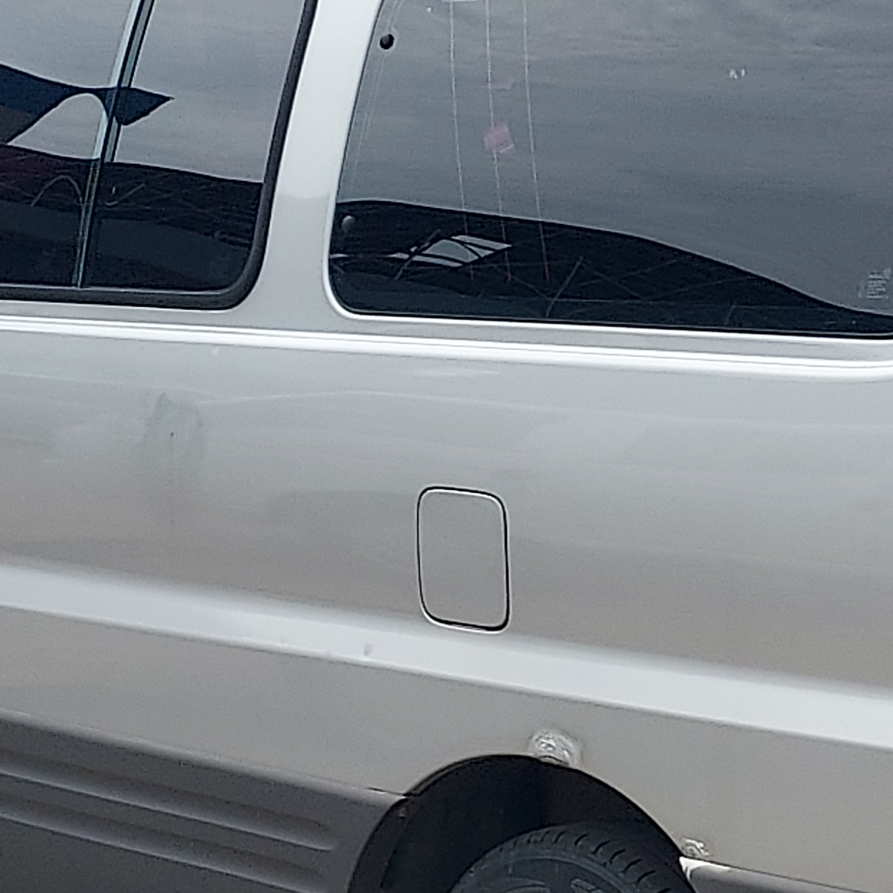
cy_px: 590
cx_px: 696
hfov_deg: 25.0
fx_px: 1985
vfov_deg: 25.2
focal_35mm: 68
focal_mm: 4.6
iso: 40
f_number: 1.8
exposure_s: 1/921
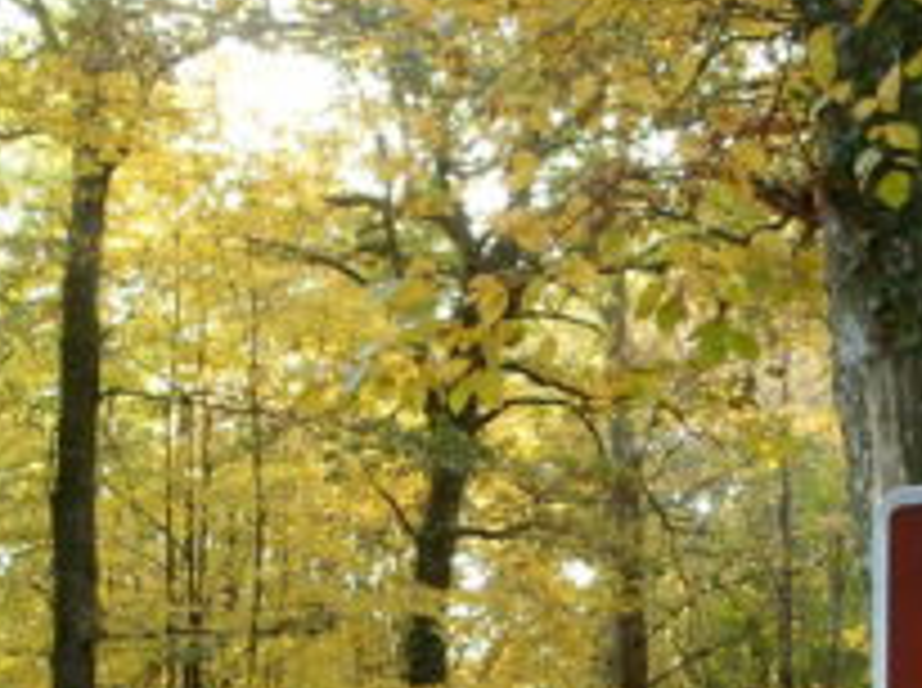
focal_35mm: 104
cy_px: 598
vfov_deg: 14.1
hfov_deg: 18.9
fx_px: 2765
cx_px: 558
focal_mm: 6
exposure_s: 1/40
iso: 200
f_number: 2.5
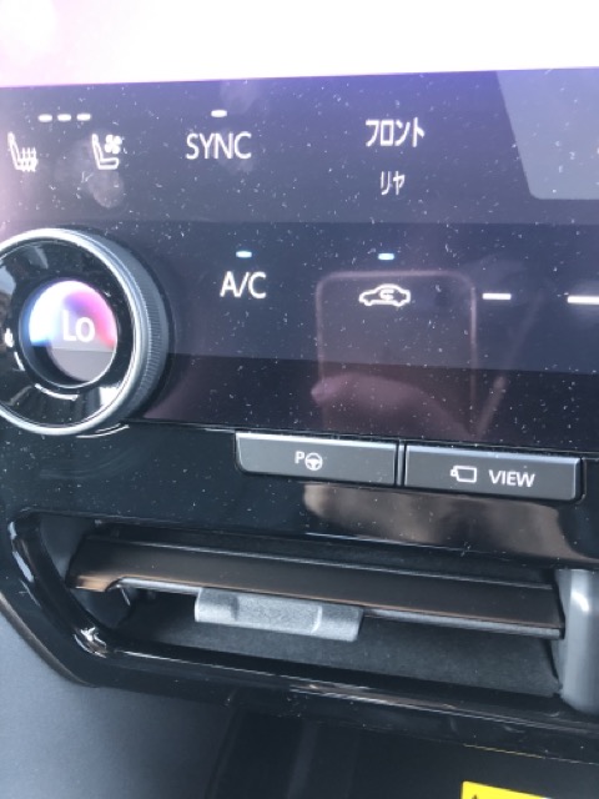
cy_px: 400
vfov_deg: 63.4
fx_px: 646
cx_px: 300
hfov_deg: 49.7
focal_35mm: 28
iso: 100
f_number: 1.8
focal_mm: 3.99
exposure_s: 1/15
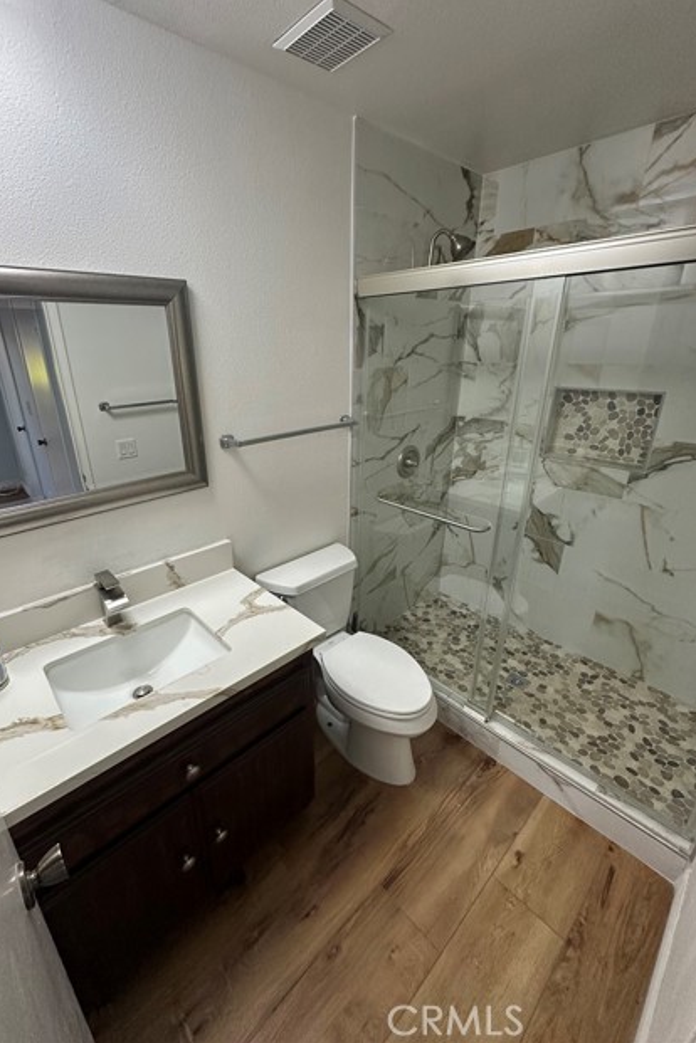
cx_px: 313
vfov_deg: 100.4
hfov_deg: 77.1
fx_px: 435
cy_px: 507
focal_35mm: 15
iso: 200
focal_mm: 2.22
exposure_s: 1/120
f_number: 2.2
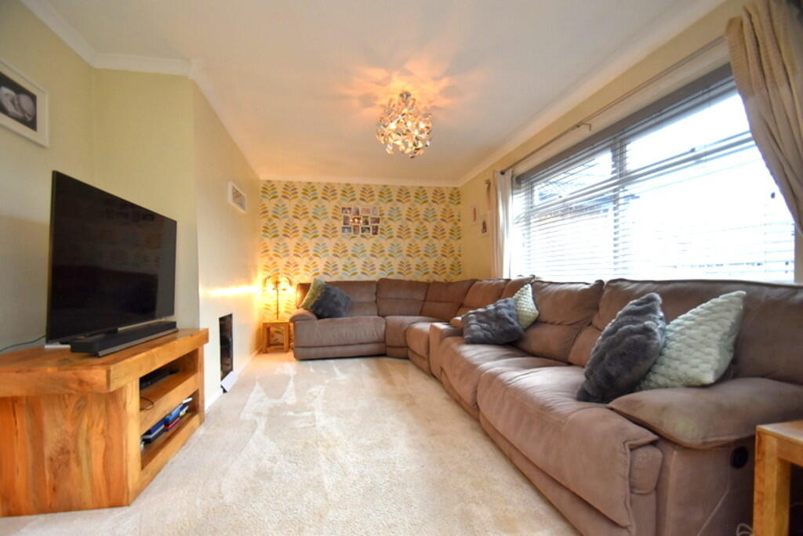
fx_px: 335
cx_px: 402
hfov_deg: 100.4
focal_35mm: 15
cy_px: 268
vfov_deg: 77.4
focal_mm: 10
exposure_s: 1/125
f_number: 3.5
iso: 800
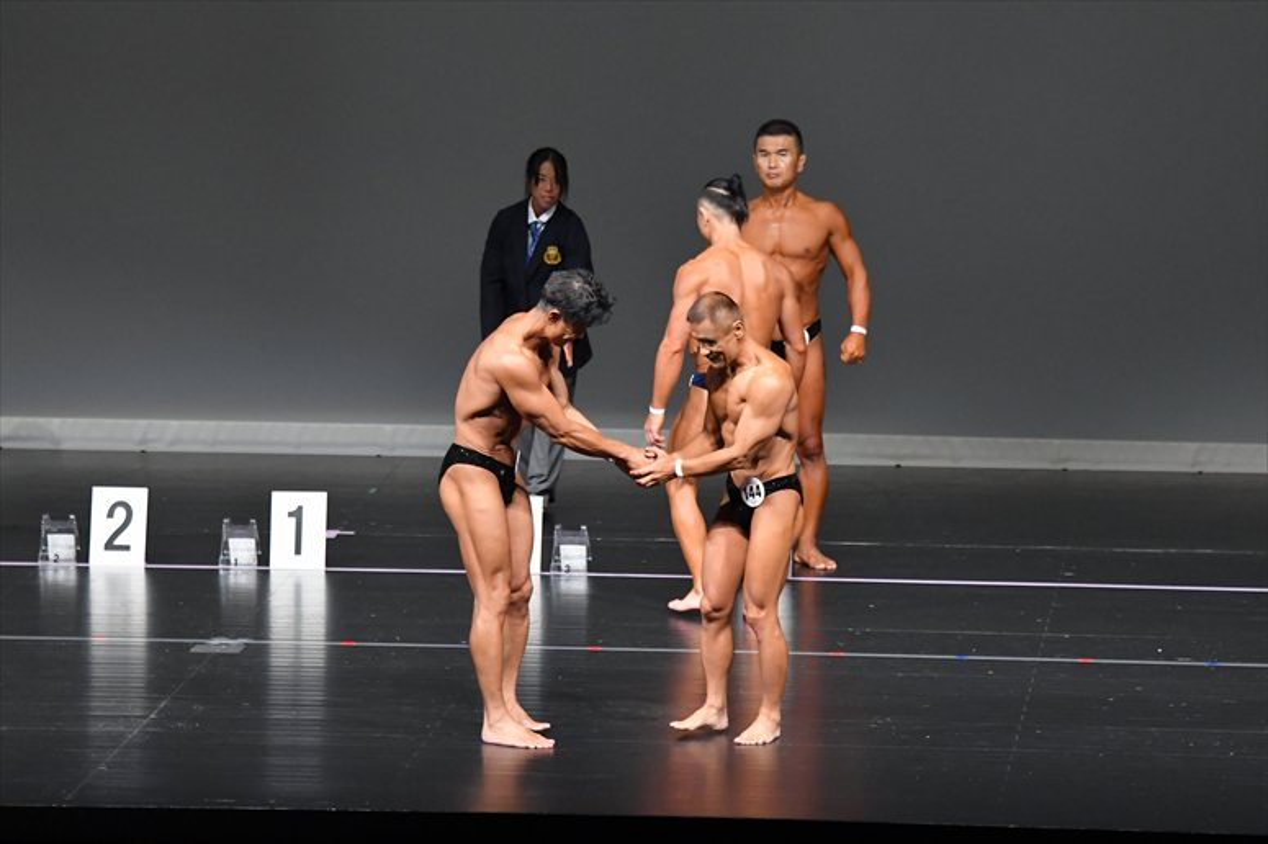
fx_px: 7921
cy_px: 422
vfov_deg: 6.1
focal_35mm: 225
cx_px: 634
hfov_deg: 9.2
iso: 5000
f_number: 5.6
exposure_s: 1/400
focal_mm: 150
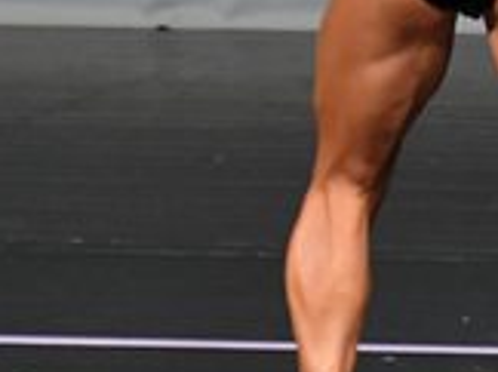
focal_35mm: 1587
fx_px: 22797
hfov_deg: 1.3
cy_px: -95
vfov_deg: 0.9
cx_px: 515
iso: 4000
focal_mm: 230
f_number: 5.6
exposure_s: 1/400
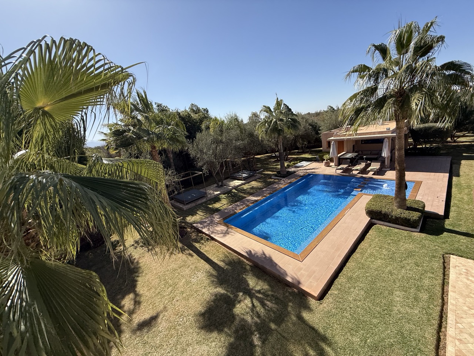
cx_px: 237
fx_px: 192
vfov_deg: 85.7
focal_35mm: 14
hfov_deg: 102.1
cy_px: 178
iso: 50
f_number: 2.2
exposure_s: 1/1464
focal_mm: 2.22
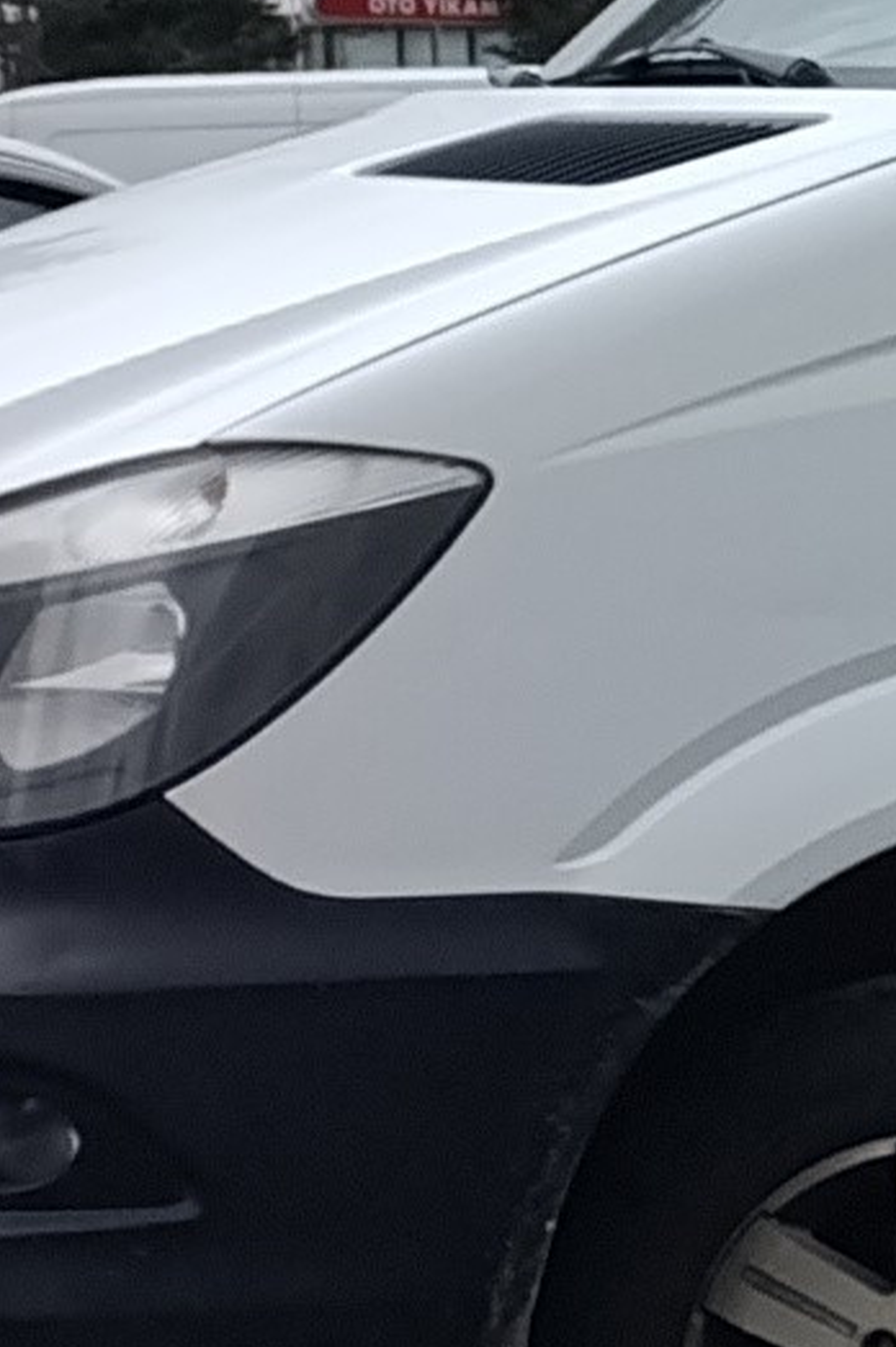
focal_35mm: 187
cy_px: 577
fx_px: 6990
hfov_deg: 5.3
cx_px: 4755
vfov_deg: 11.0
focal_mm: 6.14
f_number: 1.6
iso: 50
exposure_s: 1/105
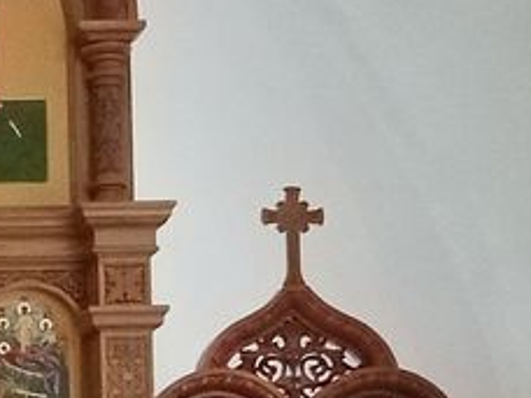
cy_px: 556
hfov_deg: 12.6
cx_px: -533
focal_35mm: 137
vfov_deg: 10.5
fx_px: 2102
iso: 1946
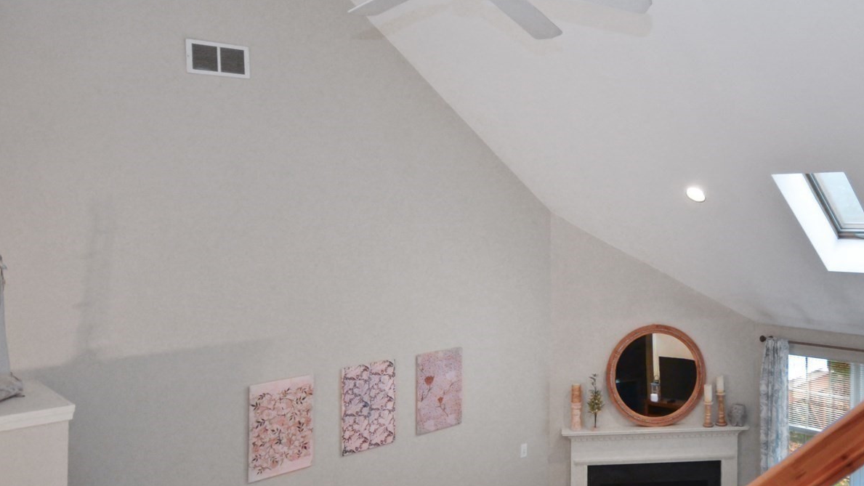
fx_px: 619
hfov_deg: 67.1
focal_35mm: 27
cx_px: 603
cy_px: 300
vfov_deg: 42.6
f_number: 4
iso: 640
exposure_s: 1/60
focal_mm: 10
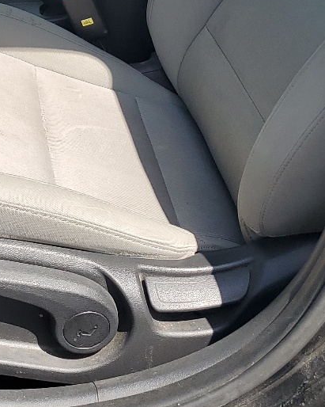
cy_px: 0
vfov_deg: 23.2
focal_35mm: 79
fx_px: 950
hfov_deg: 18.5
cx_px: -50
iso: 50
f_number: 1.5
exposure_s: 1/1429
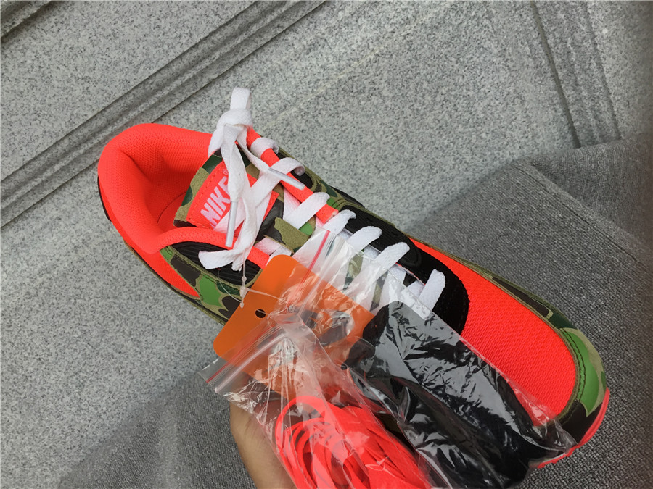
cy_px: 244
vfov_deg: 45.4
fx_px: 585
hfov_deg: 58.4
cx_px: 326
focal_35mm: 31
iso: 25
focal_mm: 3.3
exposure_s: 1/235
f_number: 2.4
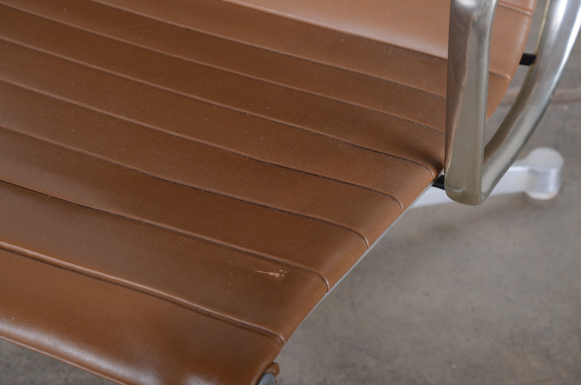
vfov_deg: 17.4
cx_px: 290
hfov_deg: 26.0
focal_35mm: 78
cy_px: 192
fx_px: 1256
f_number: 8
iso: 100
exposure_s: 1/200
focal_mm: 52
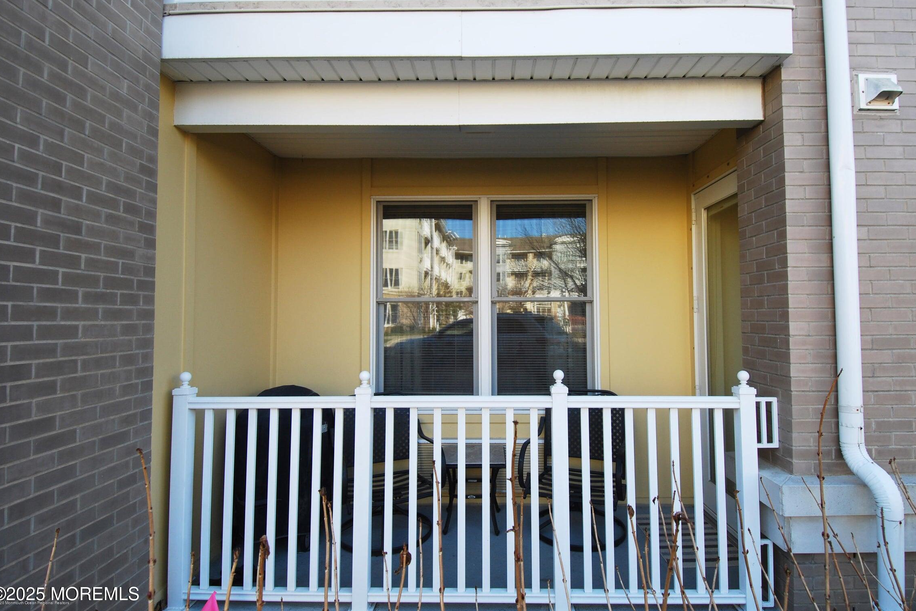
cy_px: 300
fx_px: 483
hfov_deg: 86.9
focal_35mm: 19
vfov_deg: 64.5
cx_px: 473
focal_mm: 12
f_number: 5.6
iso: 180
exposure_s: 1/125
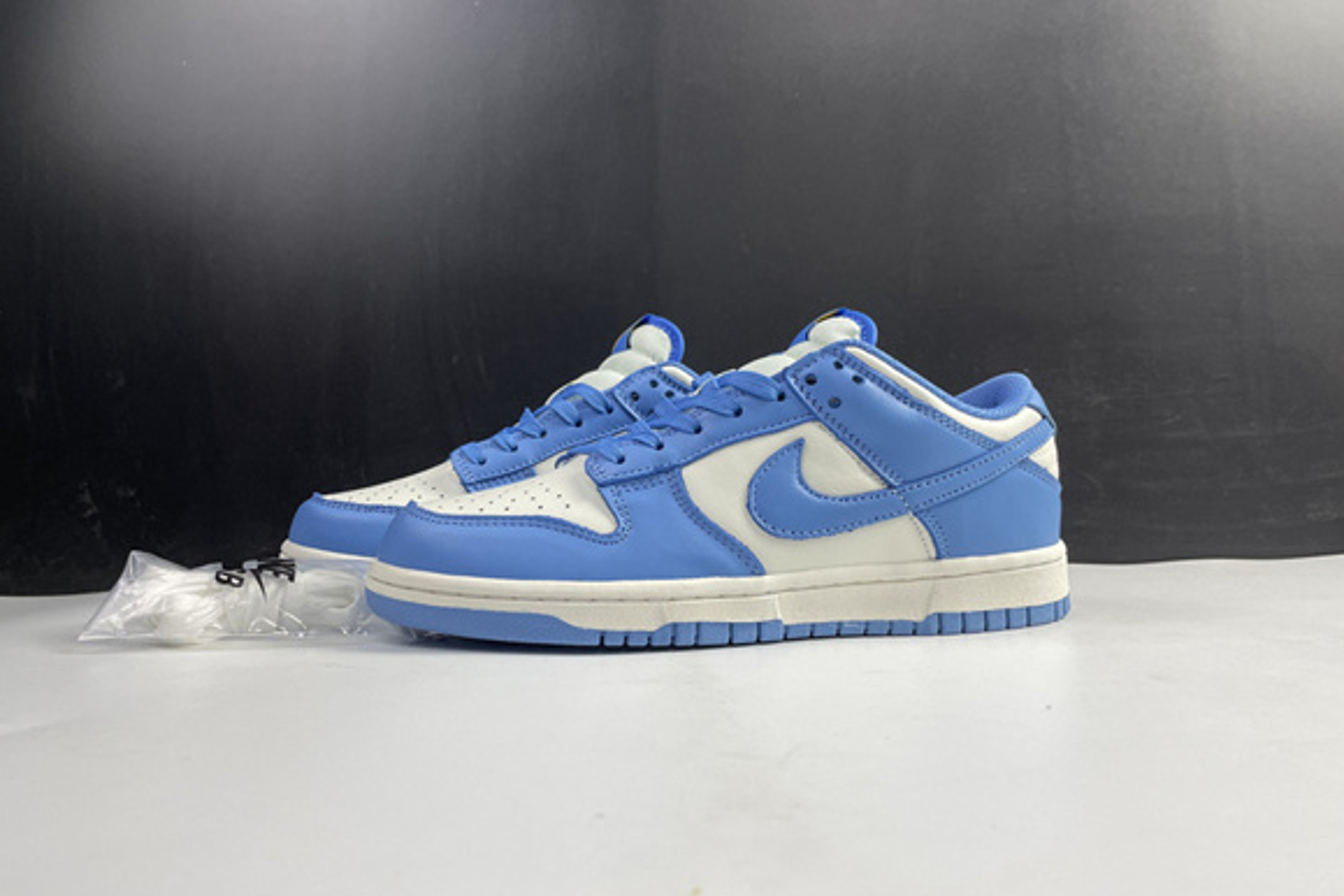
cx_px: 669
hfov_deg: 65.5
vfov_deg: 46.4
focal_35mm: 28
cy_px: 429
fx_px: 1045
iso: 80
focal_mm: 4.2
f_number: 1.6
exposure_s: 1/121
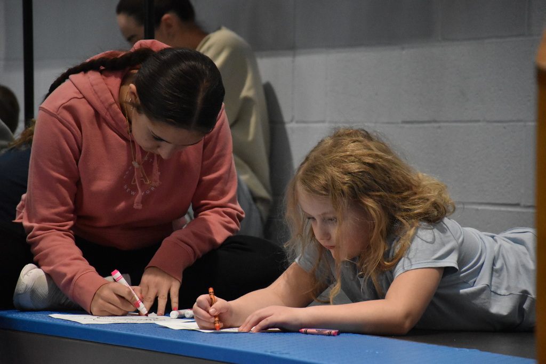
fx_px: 3185
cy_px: 182
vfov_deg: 6.5
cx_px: 273
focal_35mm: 210
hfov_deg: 9.8
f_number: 5.6
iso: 6400
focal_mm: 140
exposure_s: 1/400
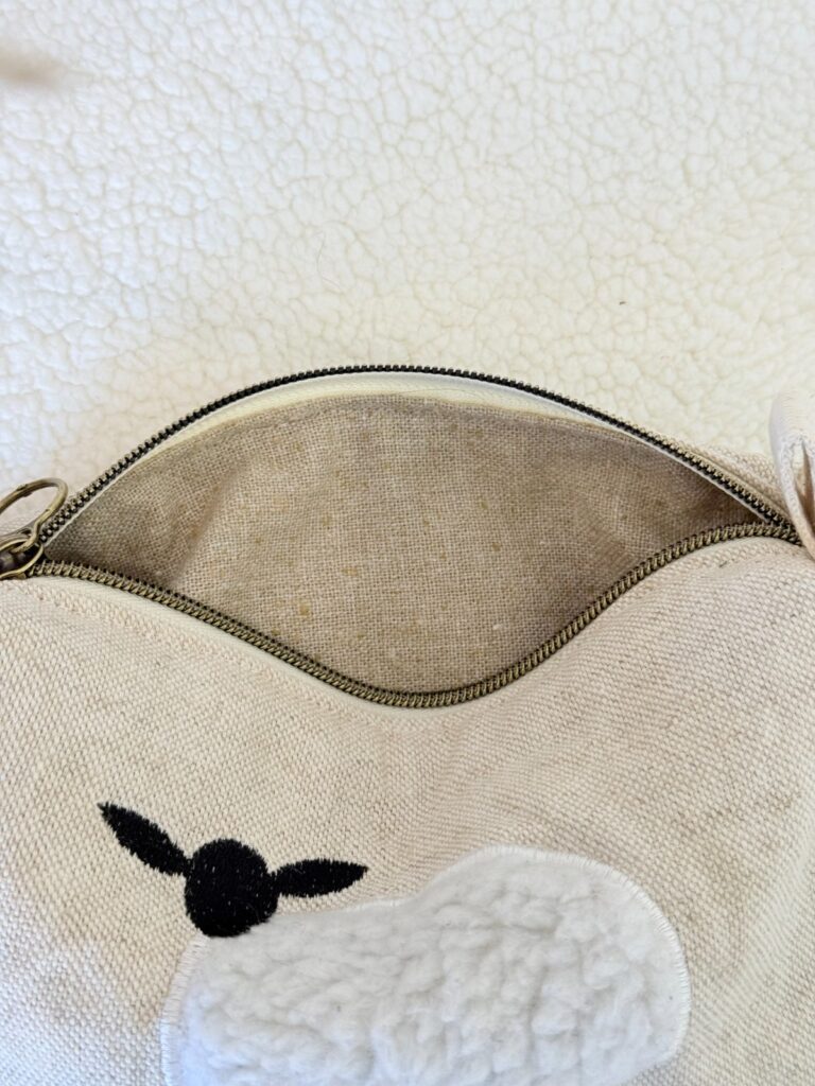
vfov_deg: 39.7
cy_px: 543
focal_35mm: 48
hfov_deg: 30.3
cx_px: 408
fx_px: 1507
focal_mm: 6.76
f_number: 1.78
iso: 100
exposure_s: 1/74
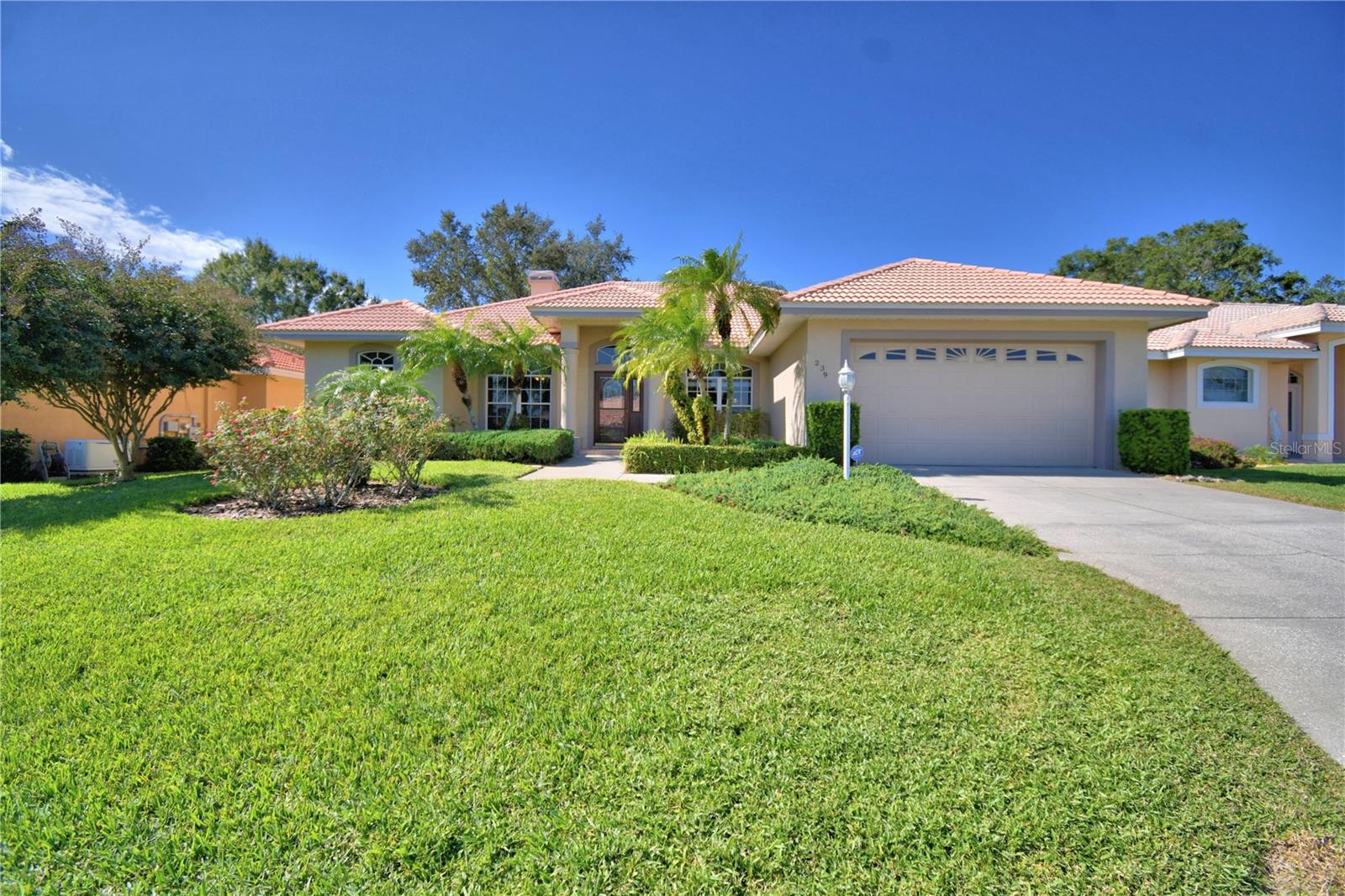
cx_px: 672
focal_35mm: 15
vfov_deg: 77.3
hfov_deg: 100.4
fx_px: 560
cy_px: 448
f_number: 4.5
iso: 100
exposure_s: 1/1250
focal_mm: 10
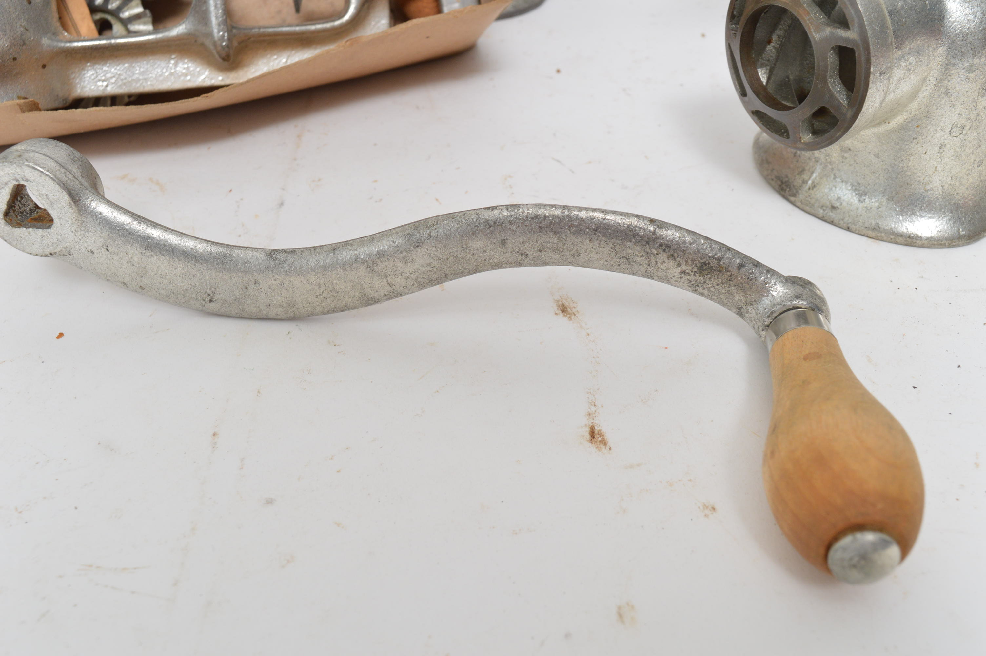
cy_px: 328
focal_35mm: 38
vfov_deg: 35.4
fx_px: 1026
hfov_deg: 51.3
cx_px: 493
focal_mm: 25
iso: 400
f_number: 9
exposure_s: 1/80
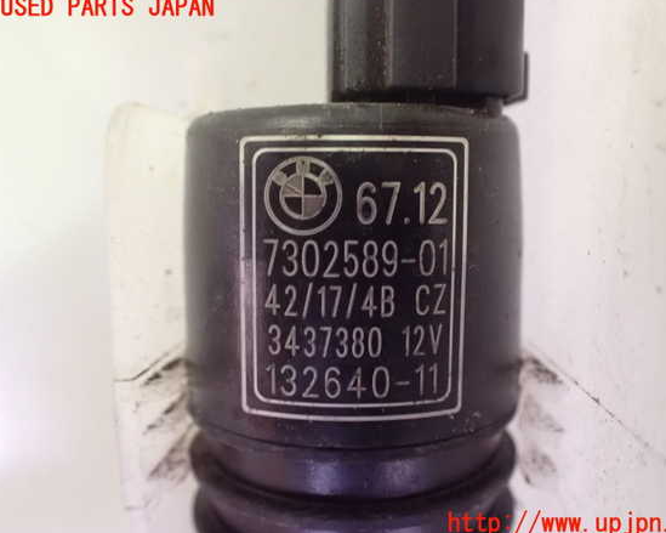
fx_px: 631
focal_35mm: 32
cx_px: 358
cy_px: 266
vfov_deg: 45.8
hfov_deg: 55.6
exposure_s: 1/20
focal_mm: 5.4
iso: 1600
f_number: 2.3
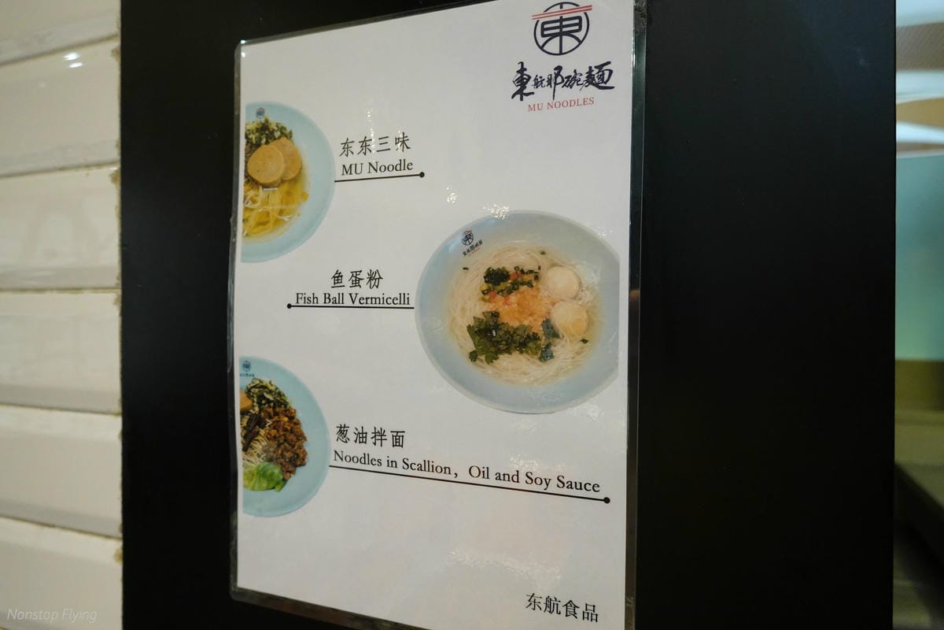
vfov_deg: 53.1
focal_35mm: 24
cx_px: 472
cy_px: 315
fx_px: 629
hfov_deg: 73.7
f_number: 2.8
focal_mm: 9
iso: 800
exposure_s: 1/15
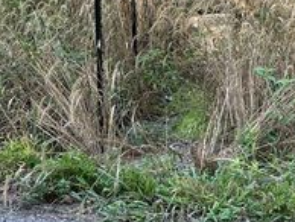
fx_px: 572
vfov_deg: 21.2
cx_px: 207
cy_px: 1
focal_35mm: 67
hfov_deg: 28.7
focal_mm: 5.7
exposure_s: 1/121
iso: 40
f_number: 1.5
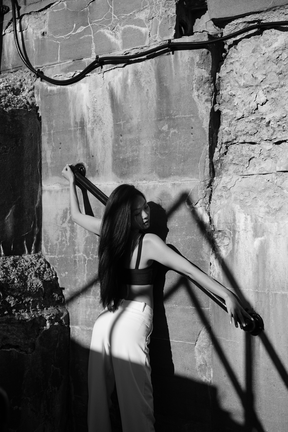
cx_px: 144
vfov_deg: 43.6
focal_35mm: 45
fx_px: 540
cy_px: 216
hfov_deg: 29.9
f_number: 2.8
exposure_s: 1/2500
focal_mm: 45
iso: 100
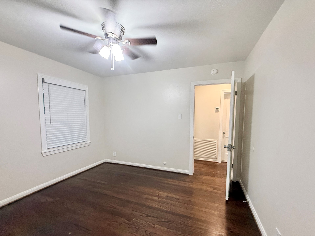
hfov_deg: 98.2
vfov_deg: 81.7
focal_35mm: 15
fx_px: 137
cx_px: 160
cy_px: 126
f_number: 2.2
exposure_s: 1/60
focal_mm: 2.22
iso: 200
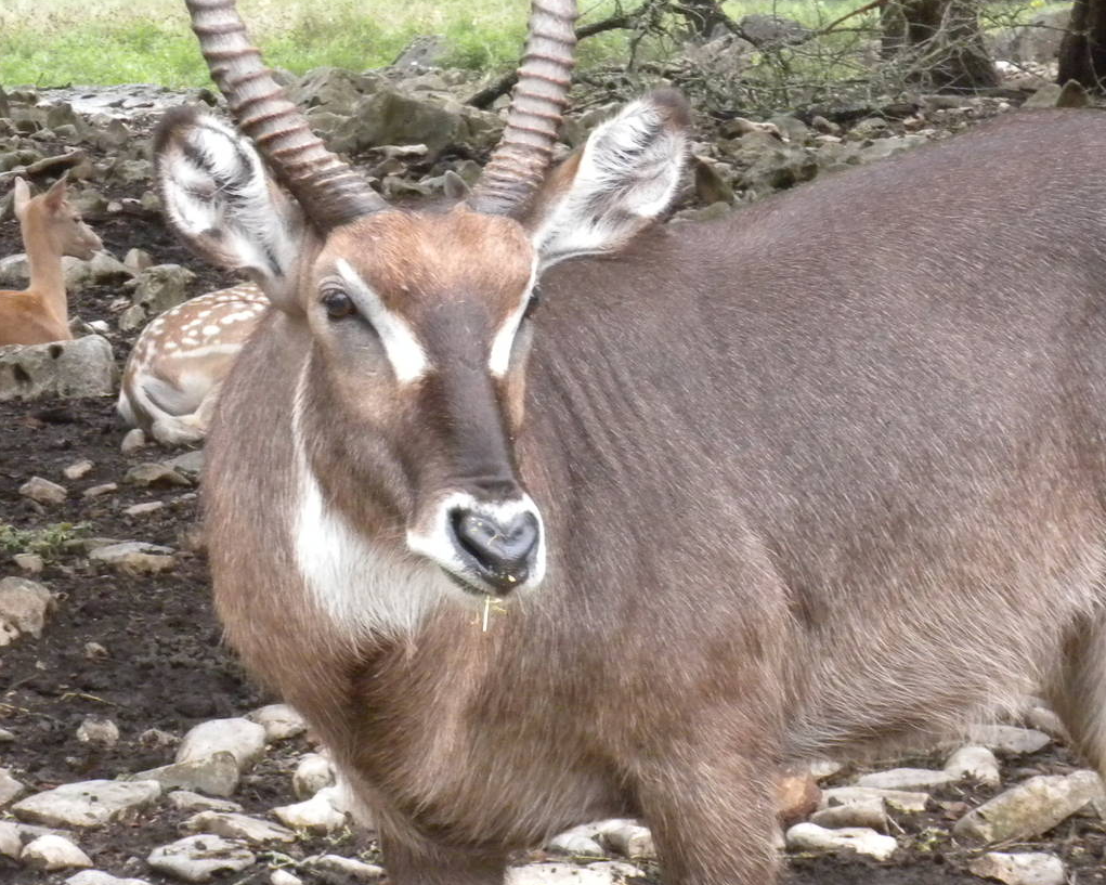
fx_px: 5958
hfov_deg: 10.6
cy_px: 428
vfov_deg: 8.5
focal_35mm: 182
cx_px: 482
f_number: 5.1
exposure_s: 1/112
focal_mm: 21
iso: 400
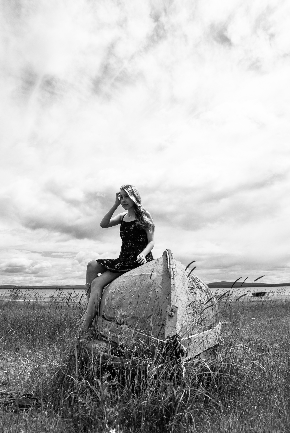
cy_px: 216
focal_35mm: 26
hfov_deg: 50.5
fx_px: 307
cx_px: 145
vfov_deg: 70.4
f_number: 5
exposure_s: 1/1250
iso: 100
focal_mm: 17
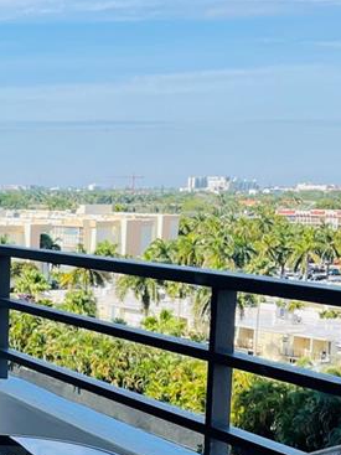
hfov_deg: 16.3
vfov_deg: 22.5
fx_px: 1117
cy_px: 403
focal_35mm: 85
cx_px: -120
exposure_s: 1/1916
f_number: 1.6
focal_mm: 4.2
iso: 32
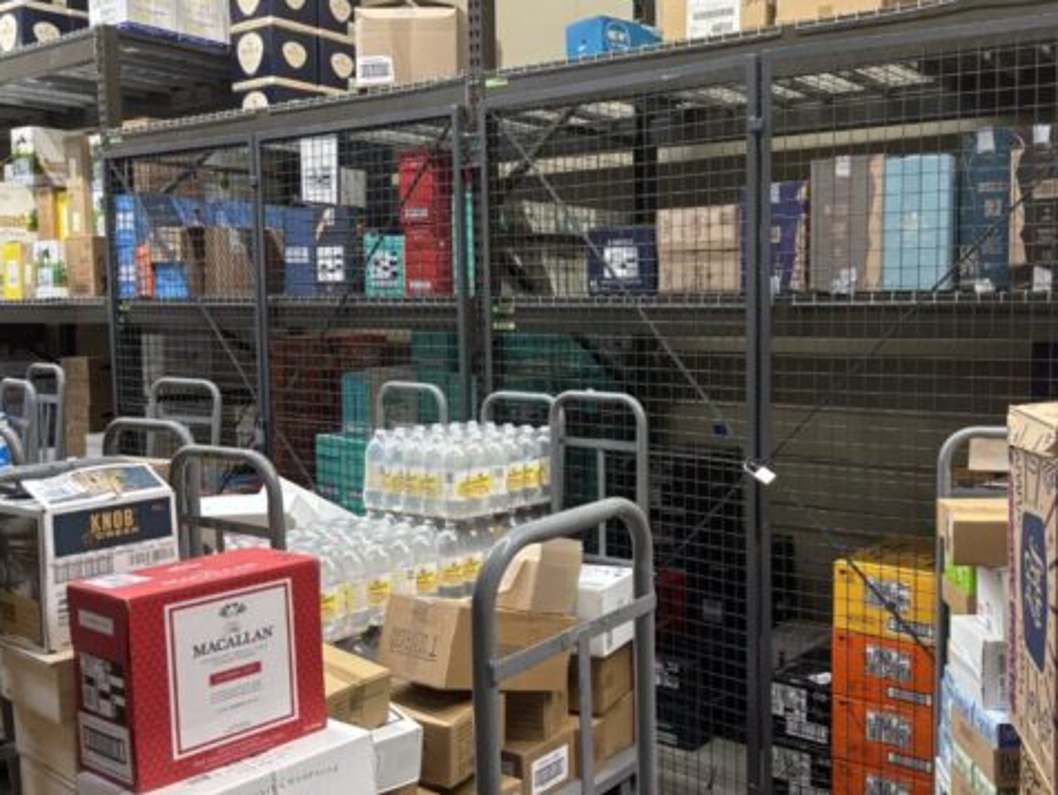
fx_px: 1071
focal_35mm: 35
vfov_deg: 40.7
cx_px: 704
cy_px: 385
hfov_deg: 51.6
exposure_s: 1/60
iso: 250
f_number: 1.6
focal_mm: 5.96
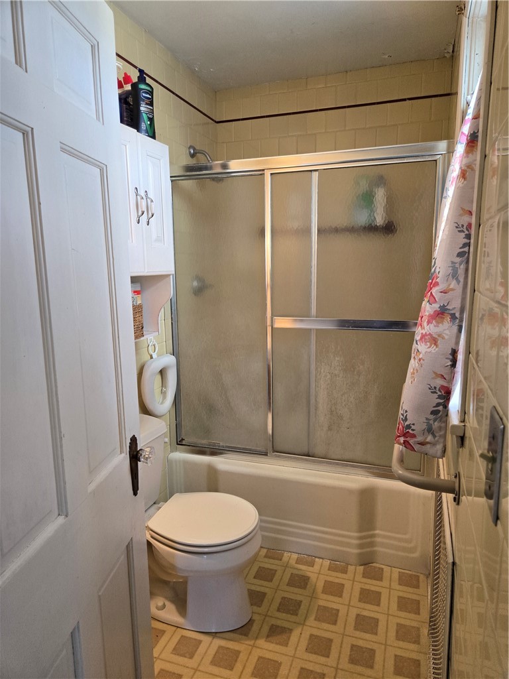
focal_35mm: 23
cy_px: 340
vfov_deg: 73.9
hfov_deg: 58.9
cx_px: 254
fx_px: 451
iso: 320
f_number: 1.8
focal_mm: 5.4
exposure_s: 1/120
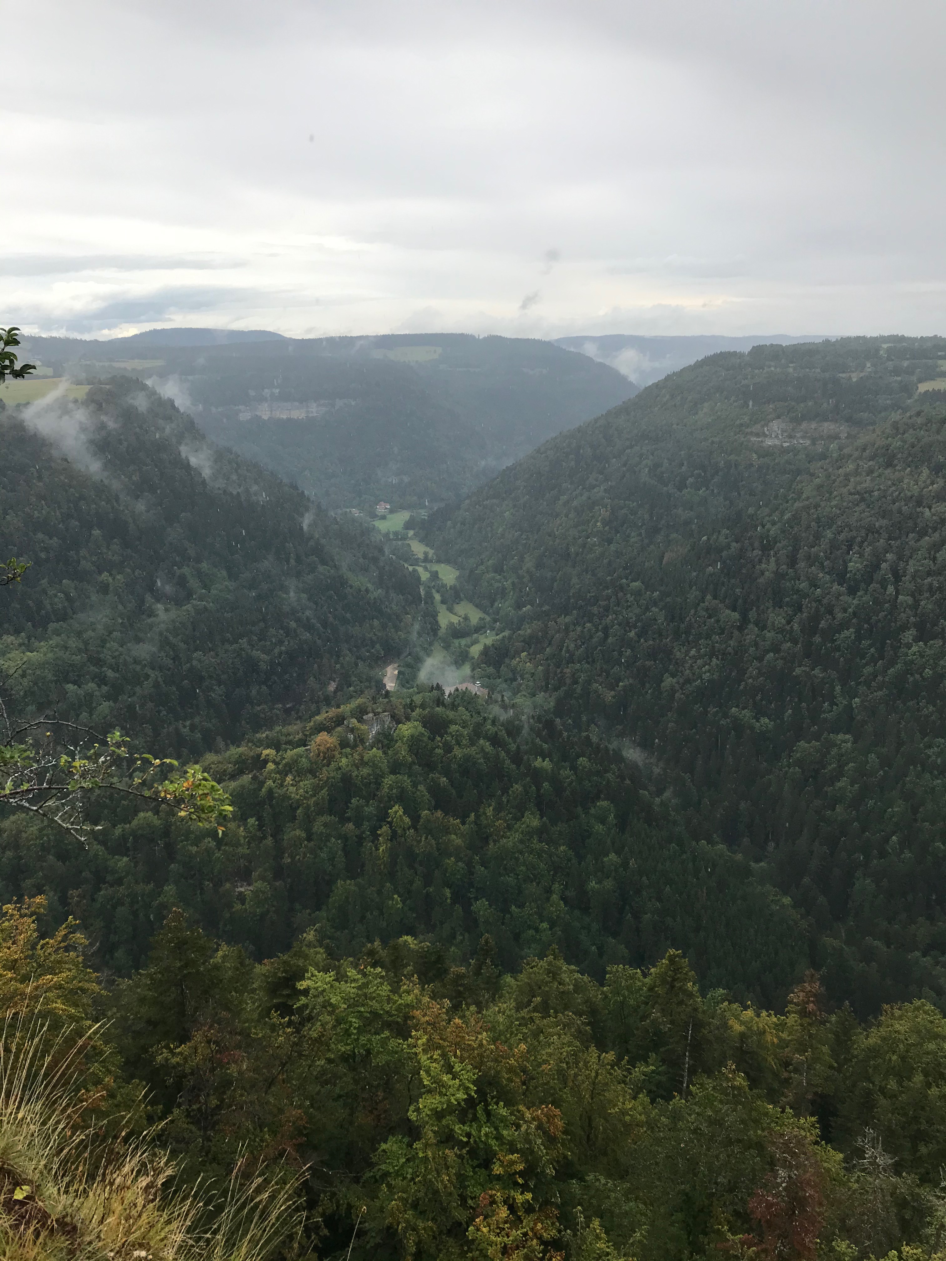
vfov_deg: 63.4
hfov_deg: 49.7
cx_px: 473
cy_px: 630
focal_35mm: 28
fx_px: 1020
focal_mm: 3.99
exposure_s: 1/887
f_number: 1.8
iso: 20
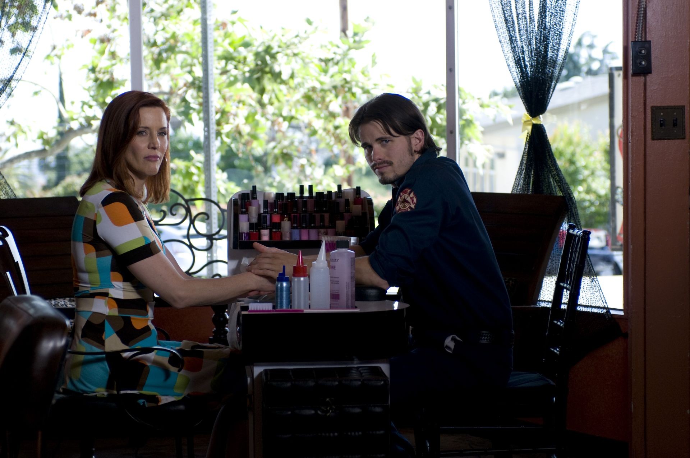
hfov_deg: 22.6
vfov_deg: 15.1
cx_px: 345
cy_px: 229
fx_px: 1723
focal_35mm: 90
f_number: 4
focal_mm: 60
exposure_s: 1/800
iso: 400
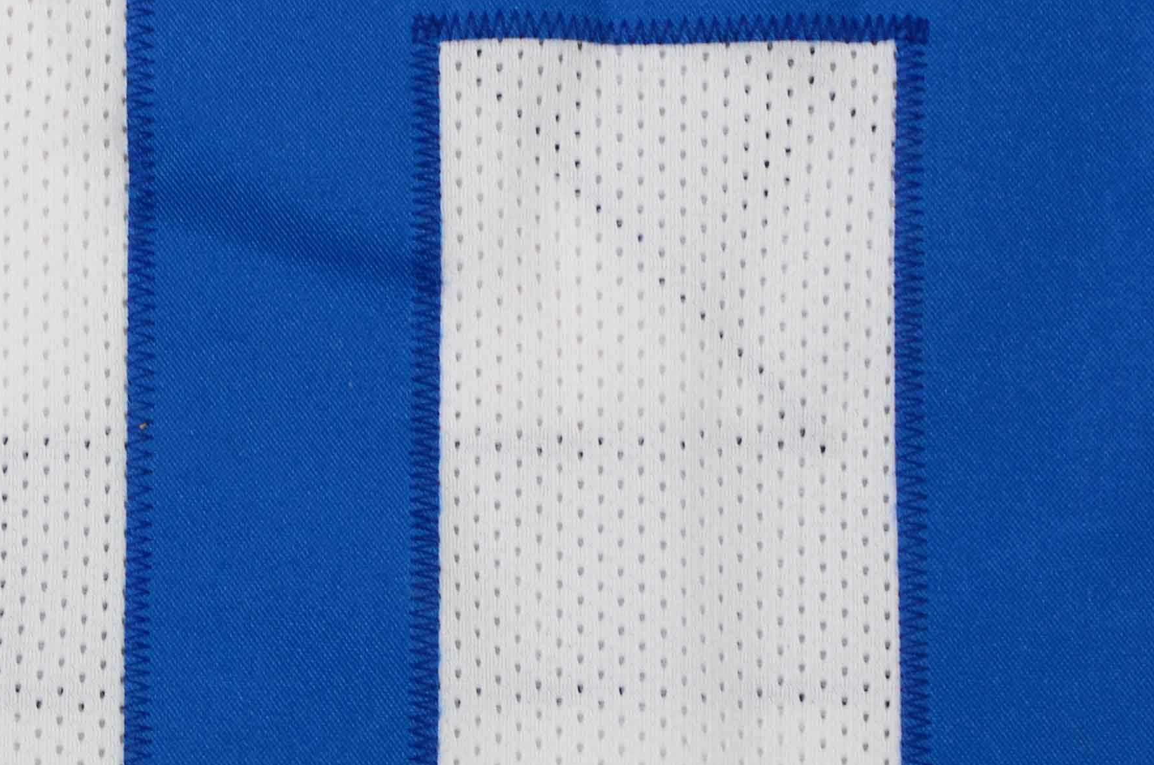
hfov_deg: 9.8
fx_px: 6686
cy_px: 653
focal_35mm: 209
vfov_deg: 6.5
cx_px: -65
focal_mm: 50
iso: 200
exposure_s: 1/160
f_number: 16
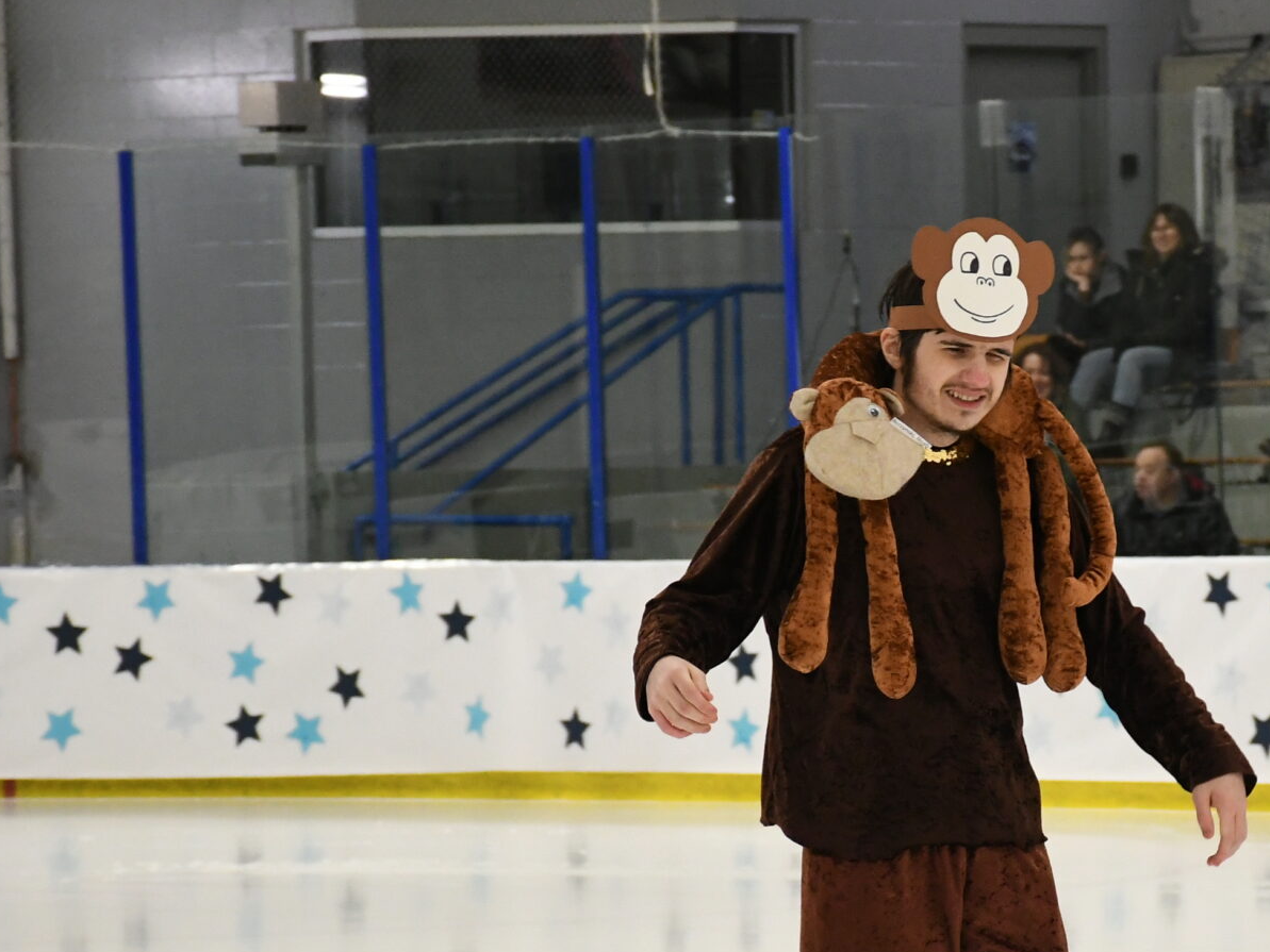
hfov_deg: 7.5
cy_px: 719
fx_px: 9651
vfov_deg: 5.6
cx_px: 976
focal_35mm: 263
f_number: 6.3
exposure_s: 1/160
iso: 2500
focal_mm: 85
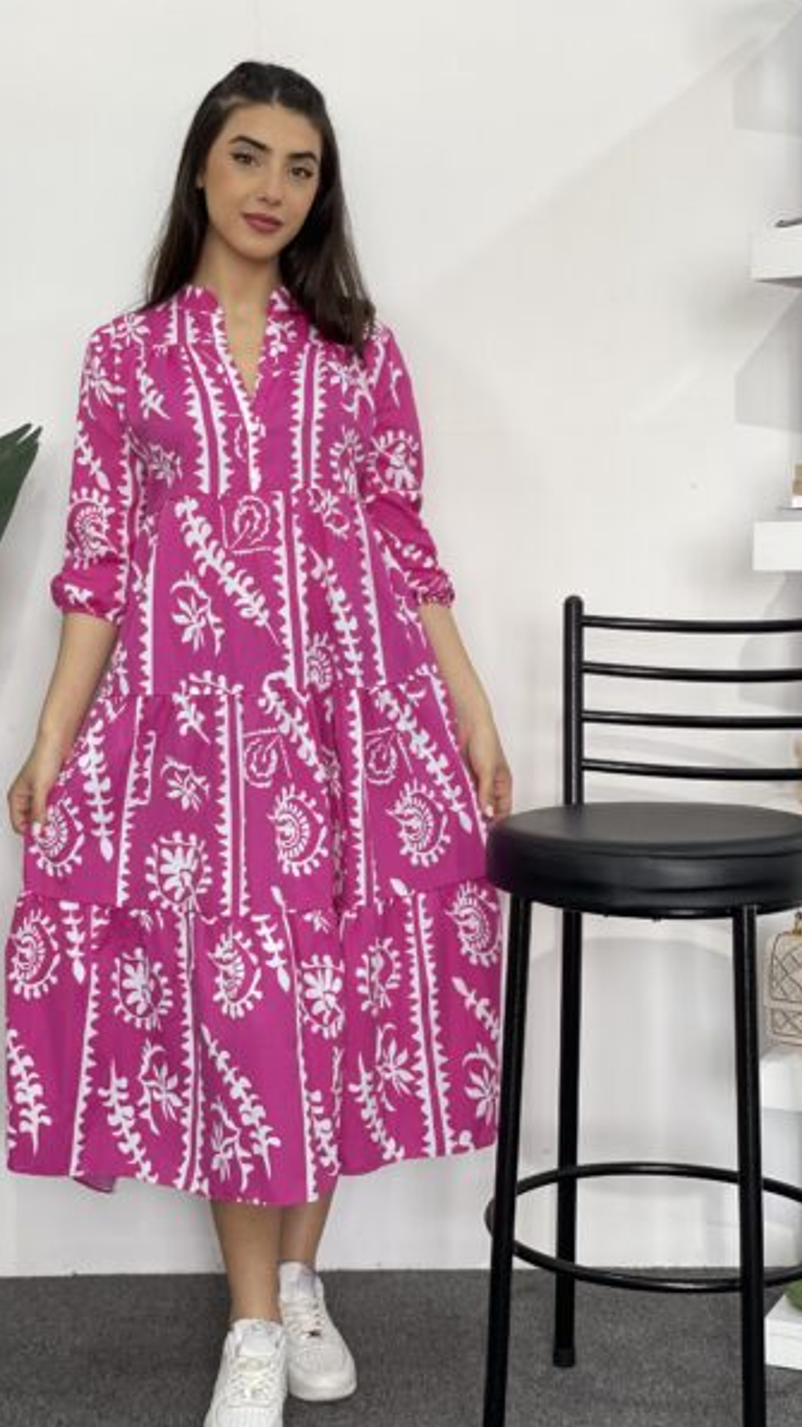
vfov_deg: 36.6
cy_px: 714
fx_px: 2156
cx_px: 326
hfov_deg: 21.0
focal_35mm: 57
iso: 80
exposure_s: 1/100
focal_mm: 6
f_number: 2
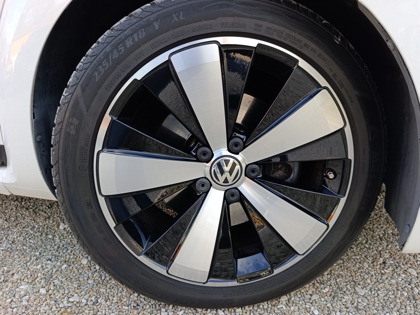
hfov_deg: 71.6
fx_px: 291
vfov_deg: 56.8
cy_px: 159
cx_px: 214
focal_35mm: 24
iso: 64
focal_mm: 6.14
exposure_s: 1/100
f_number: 1.6
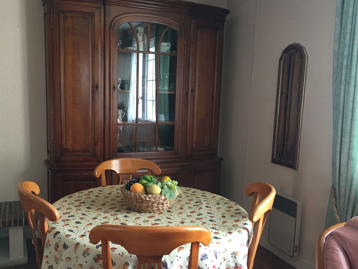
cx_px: 164
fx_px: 352
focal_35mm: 34
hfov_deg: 53.9
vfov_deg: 41.8
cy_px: 144
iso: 200
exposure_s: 1/33
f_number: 2.2
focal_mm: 4.15
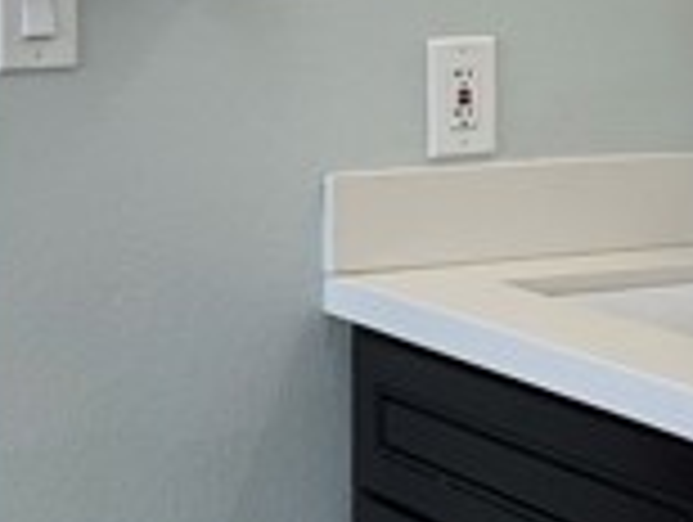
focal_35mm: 108
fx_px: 2165
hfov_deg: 18.2
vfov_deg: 13.5
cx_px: 374
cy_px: -58
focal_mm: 5.1
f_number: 1.6
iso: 64
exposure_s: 1/120
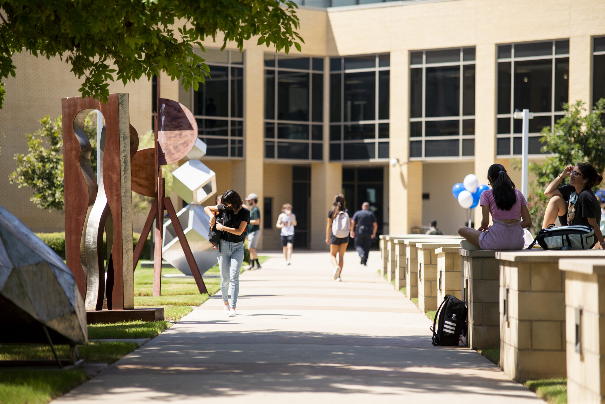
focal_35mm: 135
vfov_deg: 10.2
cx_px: 302
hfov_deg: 15.2
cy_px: 202
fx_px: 2270
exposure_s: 1/3200
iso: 100
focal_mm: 135
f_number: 2.8
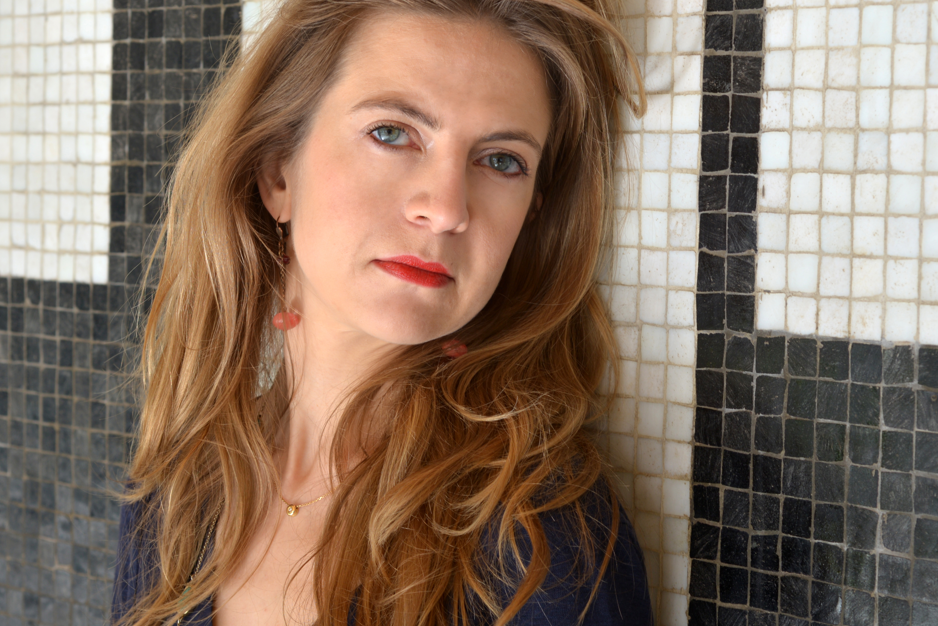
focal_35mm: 96
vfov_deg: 14.3
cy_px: 354
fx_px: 2502
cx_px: 303
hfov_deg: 21.1
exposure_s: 1/60
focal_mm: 60
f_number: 6.7
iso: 100
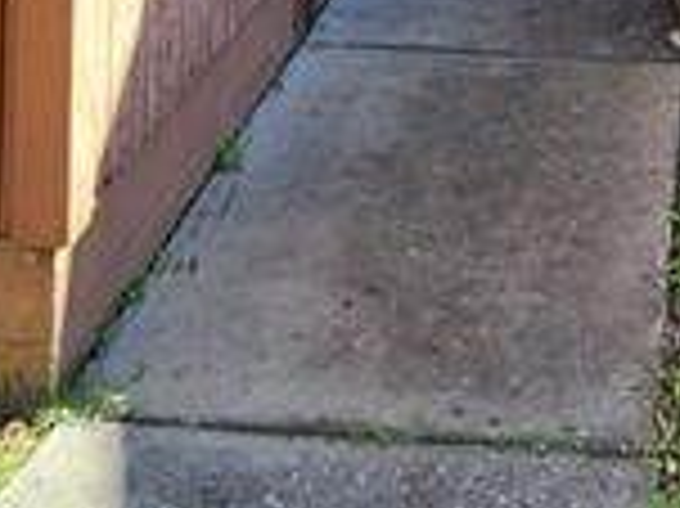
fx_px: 1727
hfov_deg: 21.9
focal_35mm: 88
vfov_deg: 13.5
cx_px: 576
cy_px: -607
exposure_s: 1/389
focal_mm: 2.2
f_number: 2.2
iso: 50
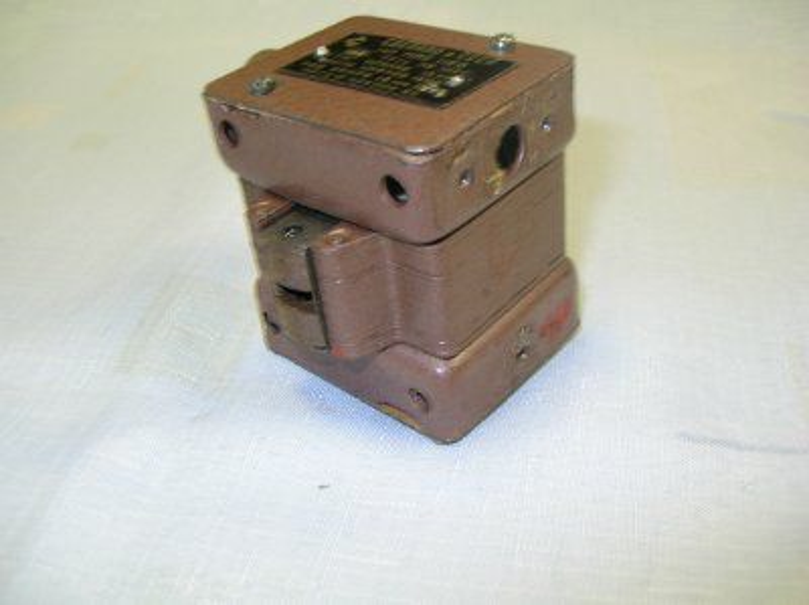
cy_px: 302
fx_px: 840
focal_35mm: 36
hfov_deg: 51.4
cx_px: 404
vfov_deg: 39.6
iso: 50
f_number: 2.7
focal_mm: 6
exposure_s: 1/15.8
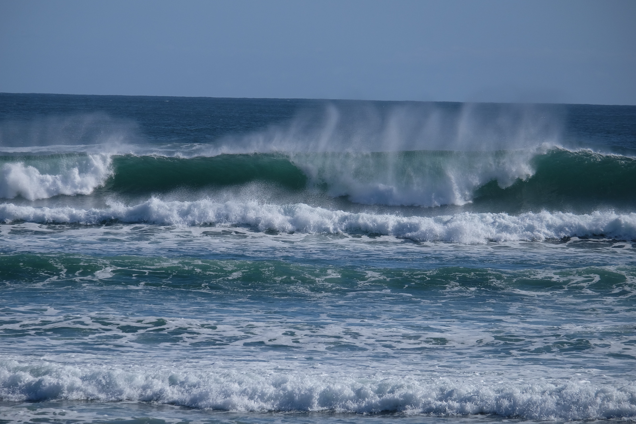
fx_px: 6095
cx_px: 318
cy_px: 212
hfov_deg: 6.0
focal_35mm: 345
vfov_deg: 4.0
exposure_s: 1/2000
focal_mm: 230
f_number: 8
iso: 400
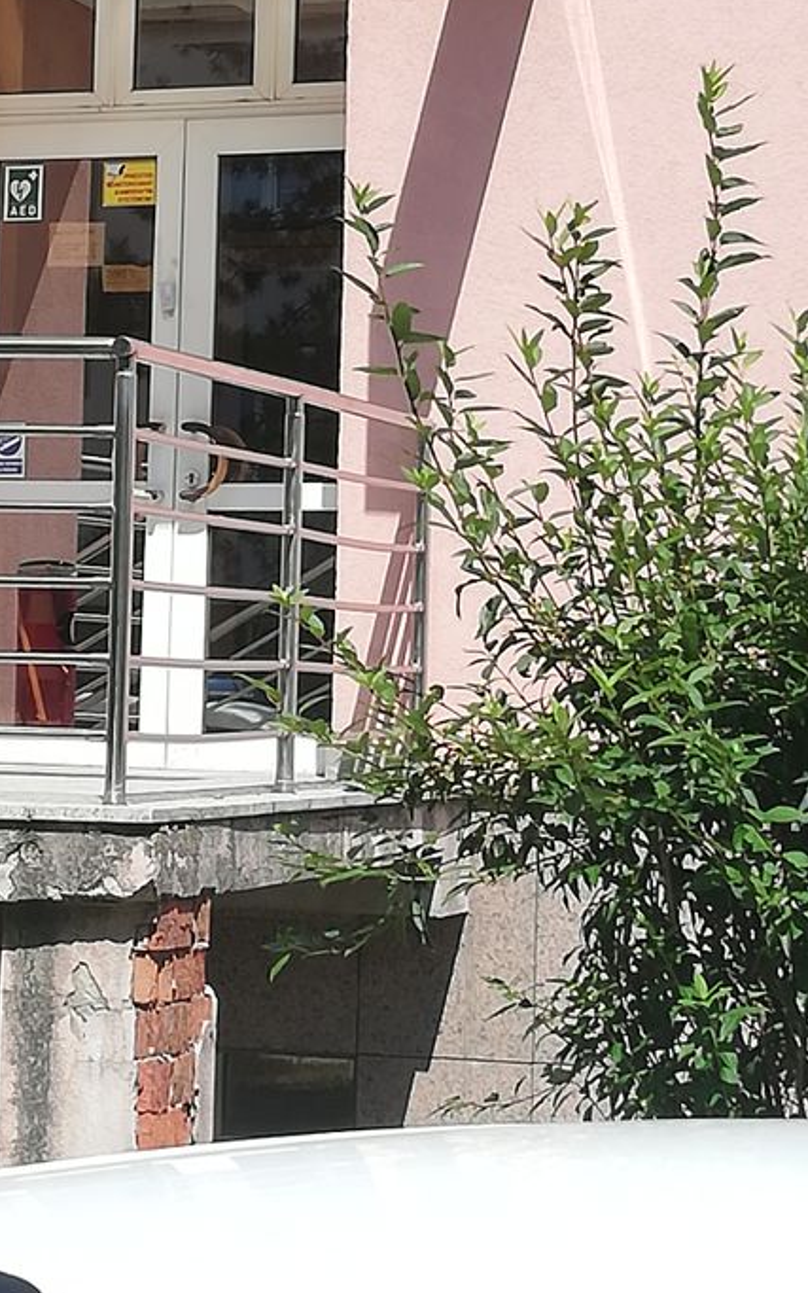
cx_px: 288
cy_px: 359
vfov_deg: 17.6
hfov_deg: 11.1
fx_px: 4157
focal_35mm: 118
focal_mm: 3.81
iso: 50
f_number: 2.2
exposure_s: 1/1048
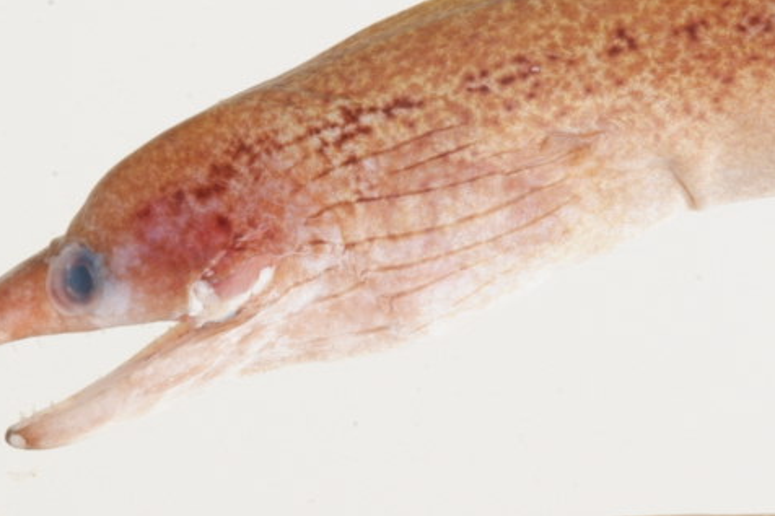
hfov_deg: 4.3
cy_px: 270
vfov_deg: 2.9
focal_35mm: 478
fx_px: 10286
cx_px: 918
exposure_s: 1/60
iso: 100
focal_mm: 105
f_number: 22
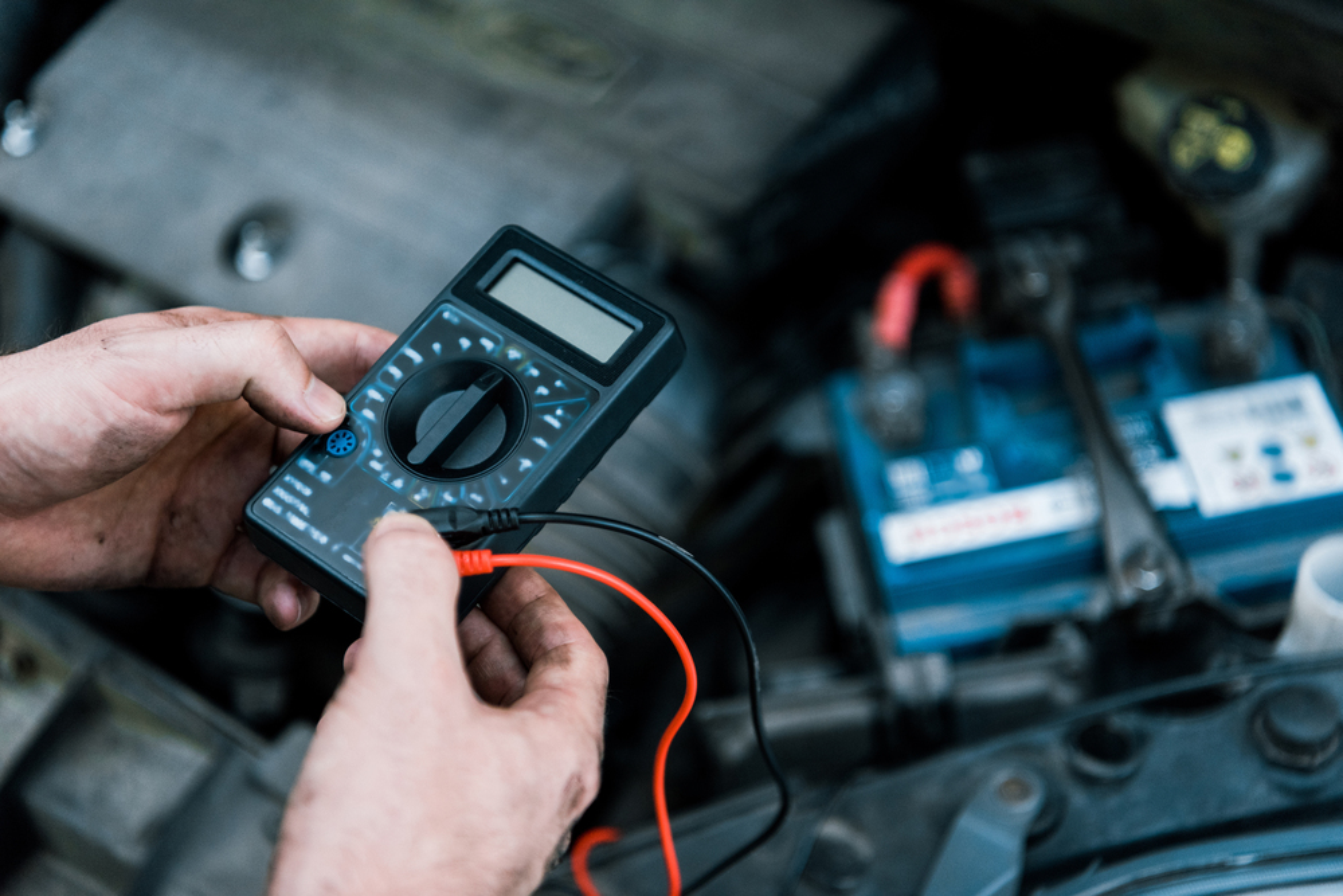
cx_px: 672
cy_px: 448
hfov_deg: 33.4
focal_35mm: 60
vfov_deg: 22.6
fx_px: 2239
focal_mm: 60
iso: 640
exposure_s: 1/125
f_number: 3.2
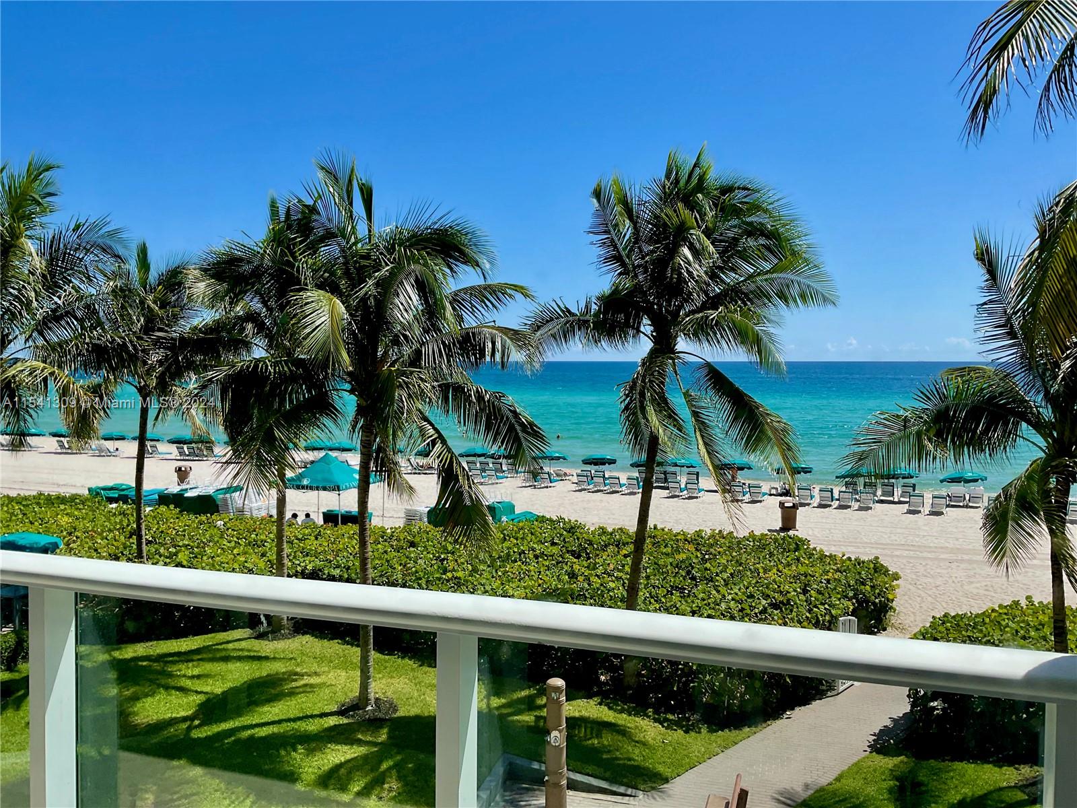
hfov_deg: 61.7
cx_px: 538
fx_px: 902
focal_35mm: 29
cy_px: 404
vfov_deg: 48.2
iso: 16
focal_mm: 3
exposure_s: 1/1311
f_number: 1.8
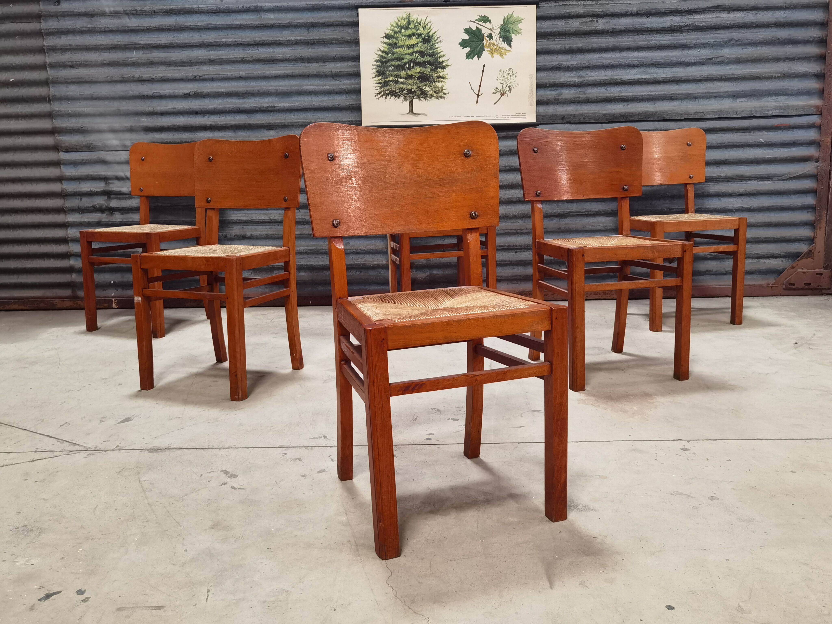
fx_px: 769
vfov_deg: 44.2
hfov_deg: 56.8
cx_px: 416
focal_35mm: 32
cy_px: 312
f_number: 1.9
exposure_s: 1/33.3
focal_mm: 6.71
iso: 500
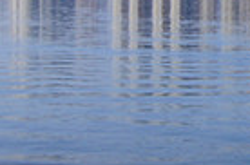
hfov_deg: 12.3
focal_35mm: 153
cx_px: 460
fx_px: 1059
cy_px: 7
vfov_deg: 8.9
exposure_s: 1/160
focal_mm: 18
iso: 100
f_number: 13
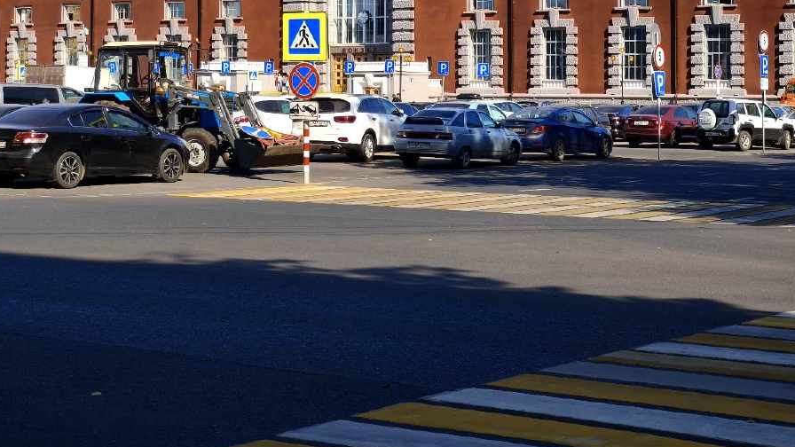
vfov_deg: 15.1
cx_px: 408
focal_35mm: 79
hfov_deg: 26.8
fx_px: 1665
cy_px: 20
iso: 50
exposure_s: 1/388
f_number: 1.9
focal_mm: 7.1
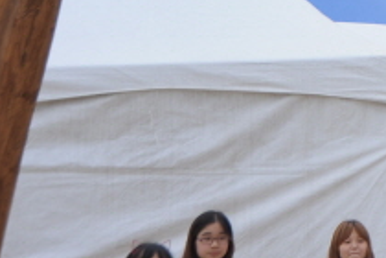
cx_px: 761
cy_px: -107
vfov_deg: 9.8
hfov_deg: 13.1
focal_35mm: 137
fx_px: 1469
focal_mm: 32
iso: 400
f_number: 8
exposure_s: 1/250
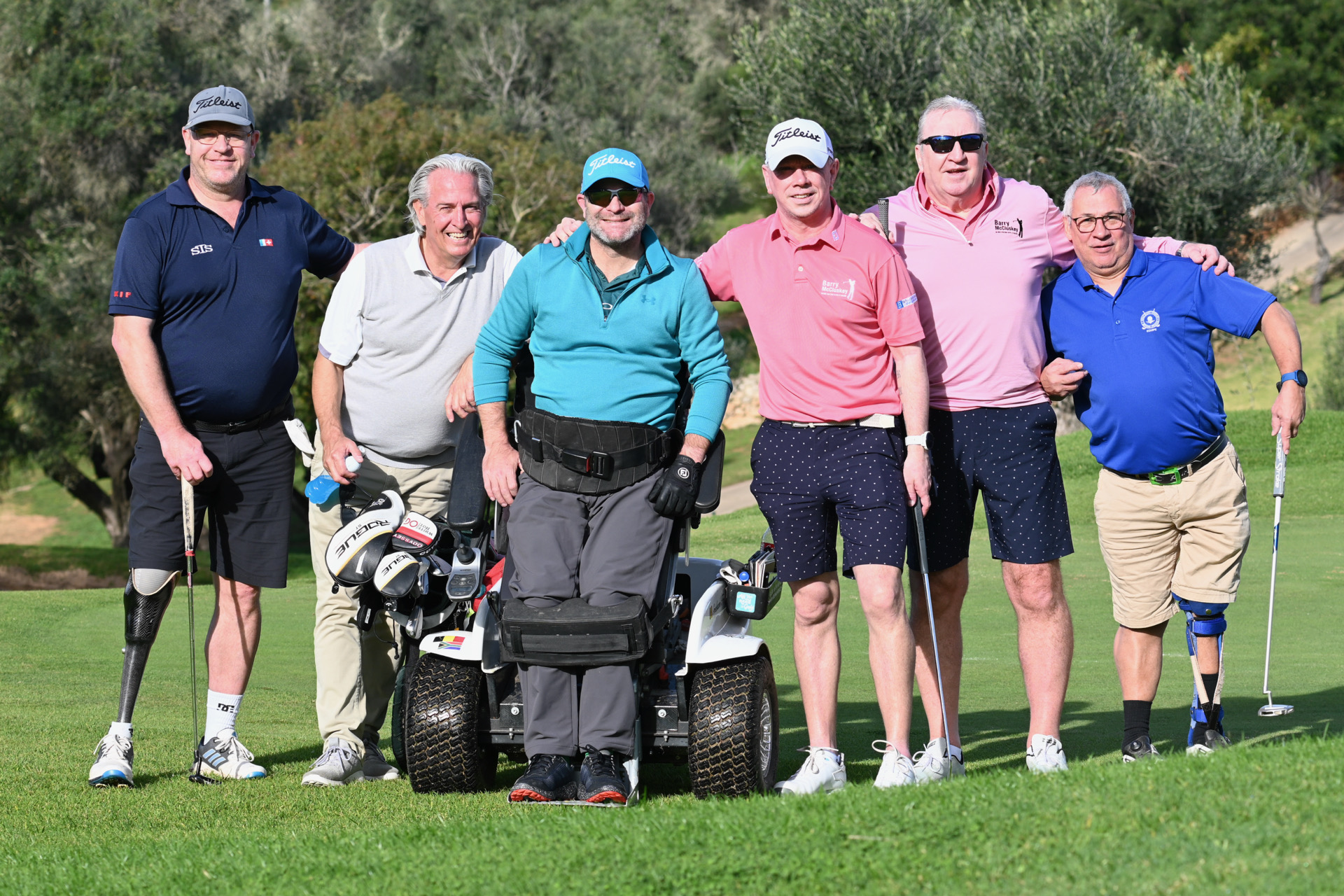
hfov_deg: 13.7
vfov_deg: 9.1
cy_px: 448
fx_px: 5600
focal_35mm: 150
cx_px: 672
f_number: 6.3
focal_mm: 100
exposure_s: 1/320
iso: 100
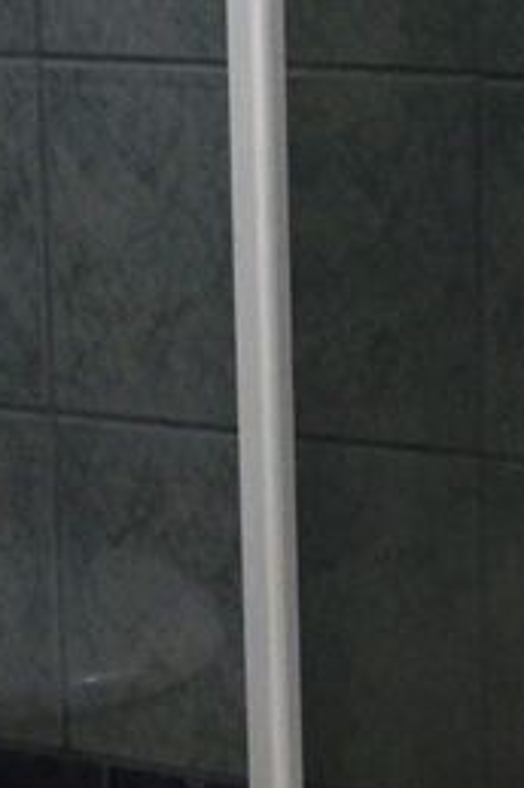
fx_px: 2736
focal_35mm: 125
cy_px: 219
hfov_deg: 10.8
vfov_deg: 16.3
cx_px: 591
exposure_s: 1/15
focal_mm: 18
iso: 800
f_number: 3.5
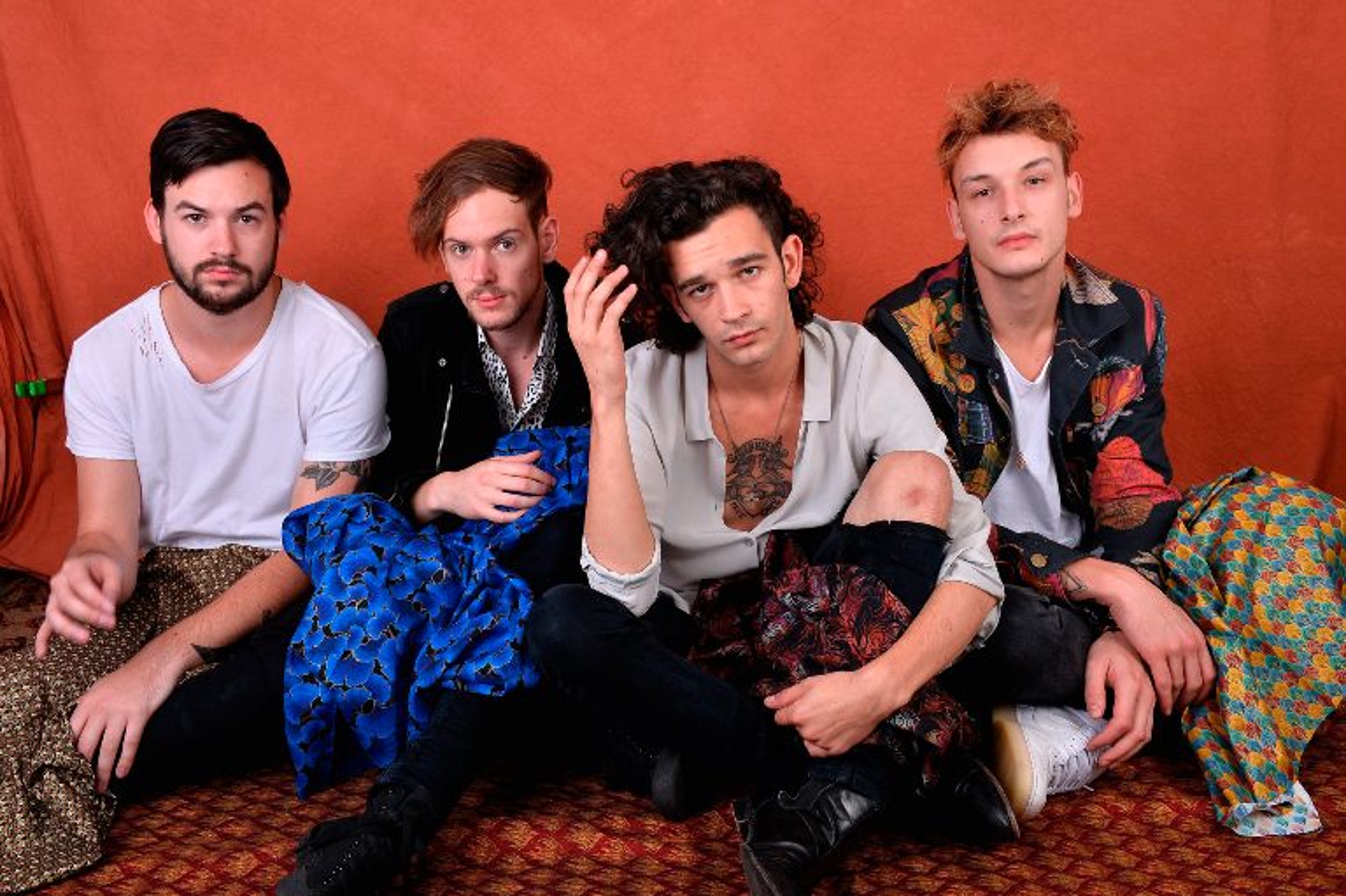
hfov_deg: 54.5
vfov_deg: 37.8
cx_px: 673
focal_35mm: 35
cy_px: 448
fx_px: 1308
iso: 160
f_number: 11
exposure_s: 1/125
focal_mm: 35
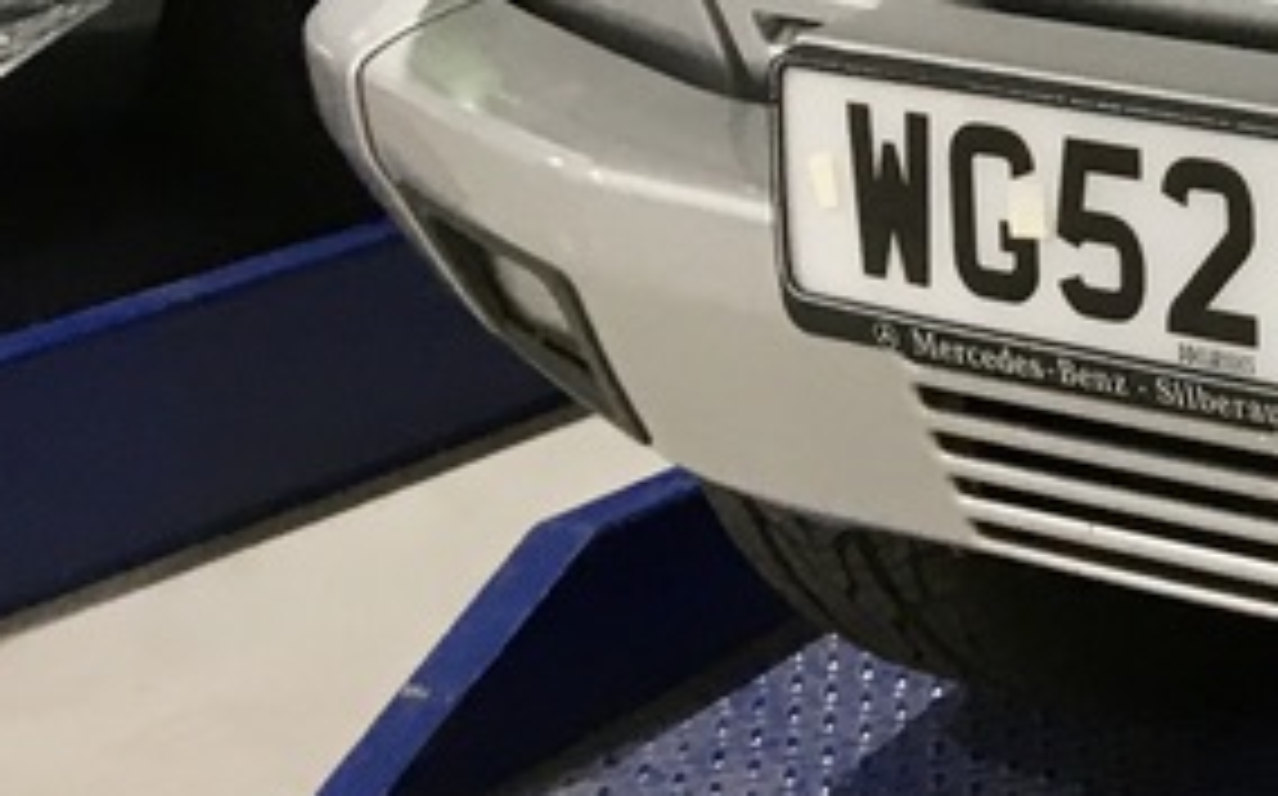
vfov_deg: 11.3
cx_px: 2286
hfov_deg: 16.0
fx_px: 3863
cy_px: -405
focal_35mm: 111
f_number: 2.2
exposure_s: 1/33
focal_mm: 4.15
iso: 100
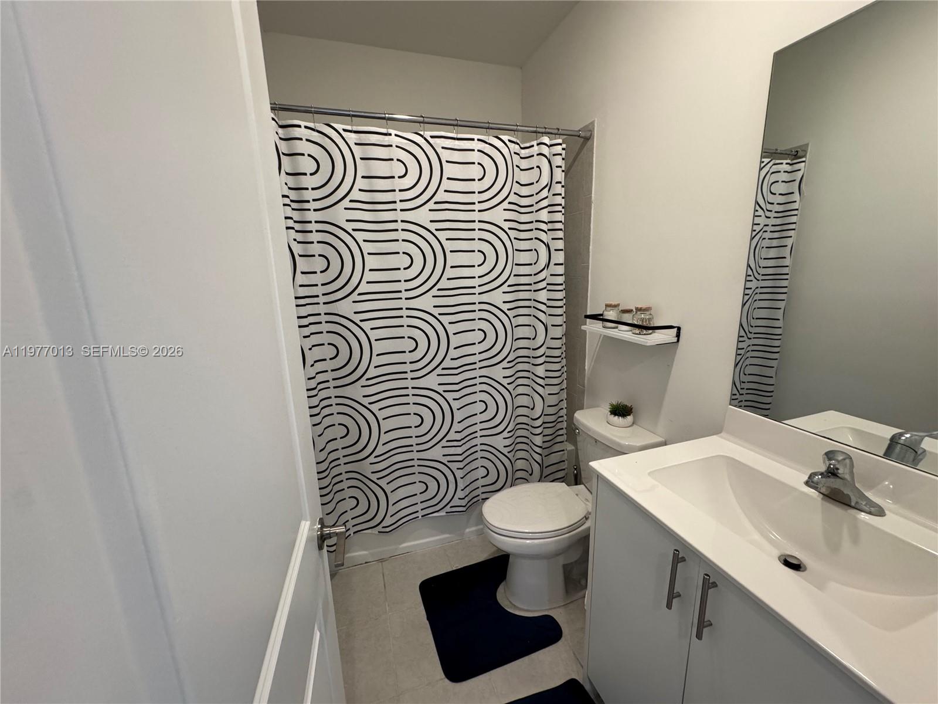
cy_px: 352
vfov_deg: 85.7
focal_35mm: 14
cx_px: 469
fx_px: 379
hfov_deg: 102.1
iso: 320
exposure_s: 1/120
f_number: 2.2
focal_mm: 2.22
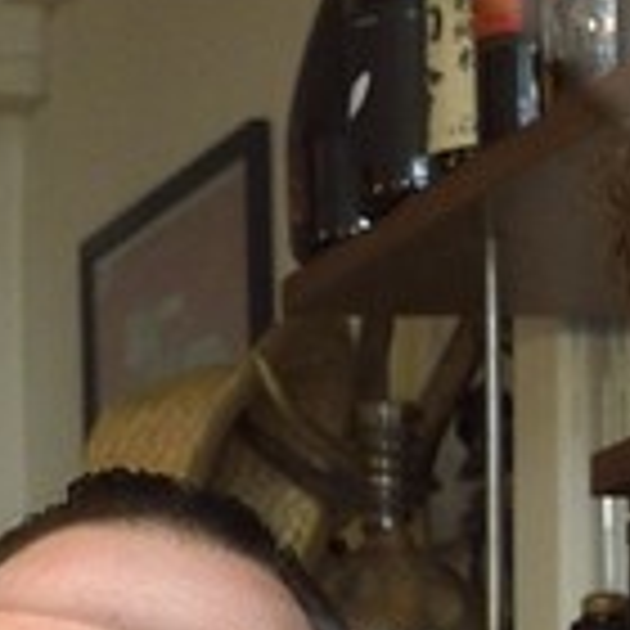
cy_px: 1318
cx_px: -558
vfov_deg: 4.4
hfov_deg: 4.5
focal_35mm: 388
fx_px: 7989
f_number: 6.3
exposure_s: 1/15
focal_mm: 40
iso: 800
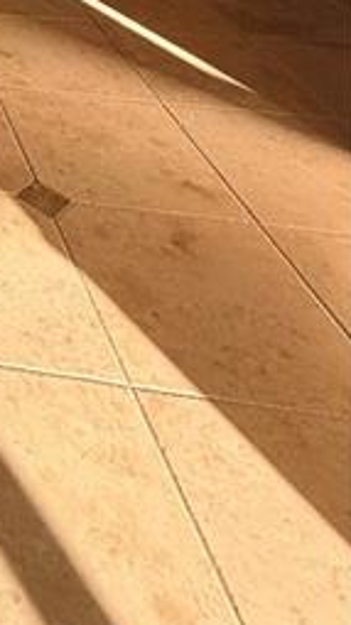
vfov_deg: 29.7
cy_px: -282
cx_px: -351
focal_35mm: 46
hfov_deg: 17.9
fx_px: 763
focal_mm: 2.22
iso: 125
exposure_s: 1/121
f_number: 2.2
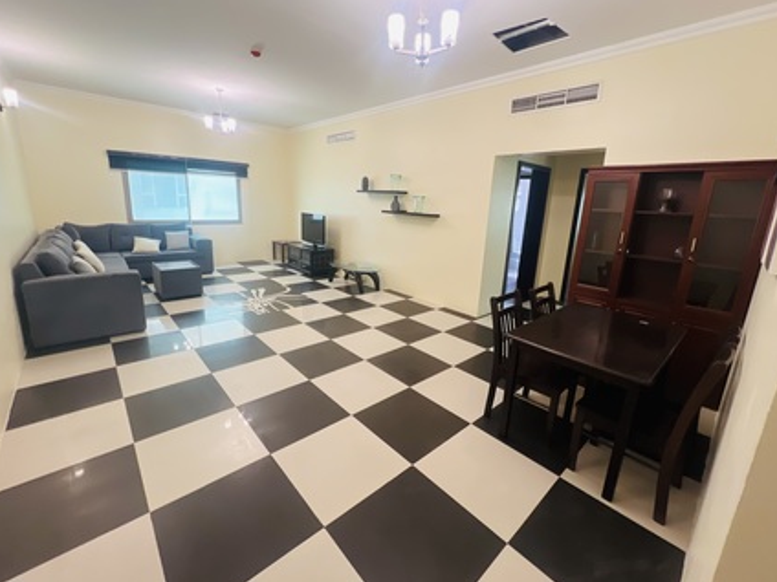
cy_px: 274
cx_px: 384
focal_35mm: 14
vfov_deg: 85.6
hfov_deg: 102.1
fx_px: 314
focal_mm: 1.57
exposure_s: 1/50
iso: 200
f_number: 1.8
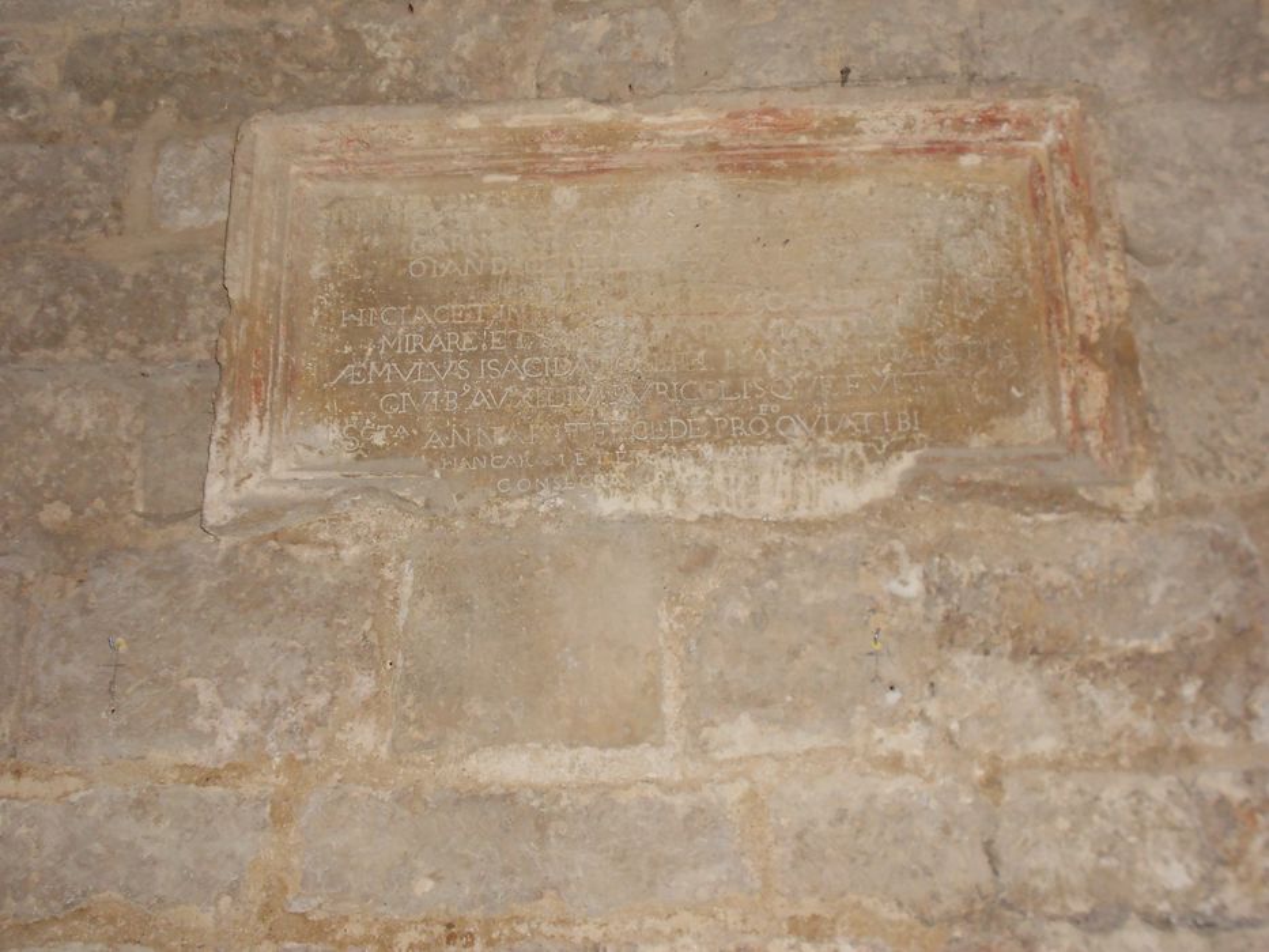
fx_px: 1173
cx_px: 634
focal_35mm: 32
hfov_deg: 56.8
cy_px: 476
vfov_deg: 44.2
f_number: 3.6
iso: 200
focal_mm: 6
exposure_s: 1/30
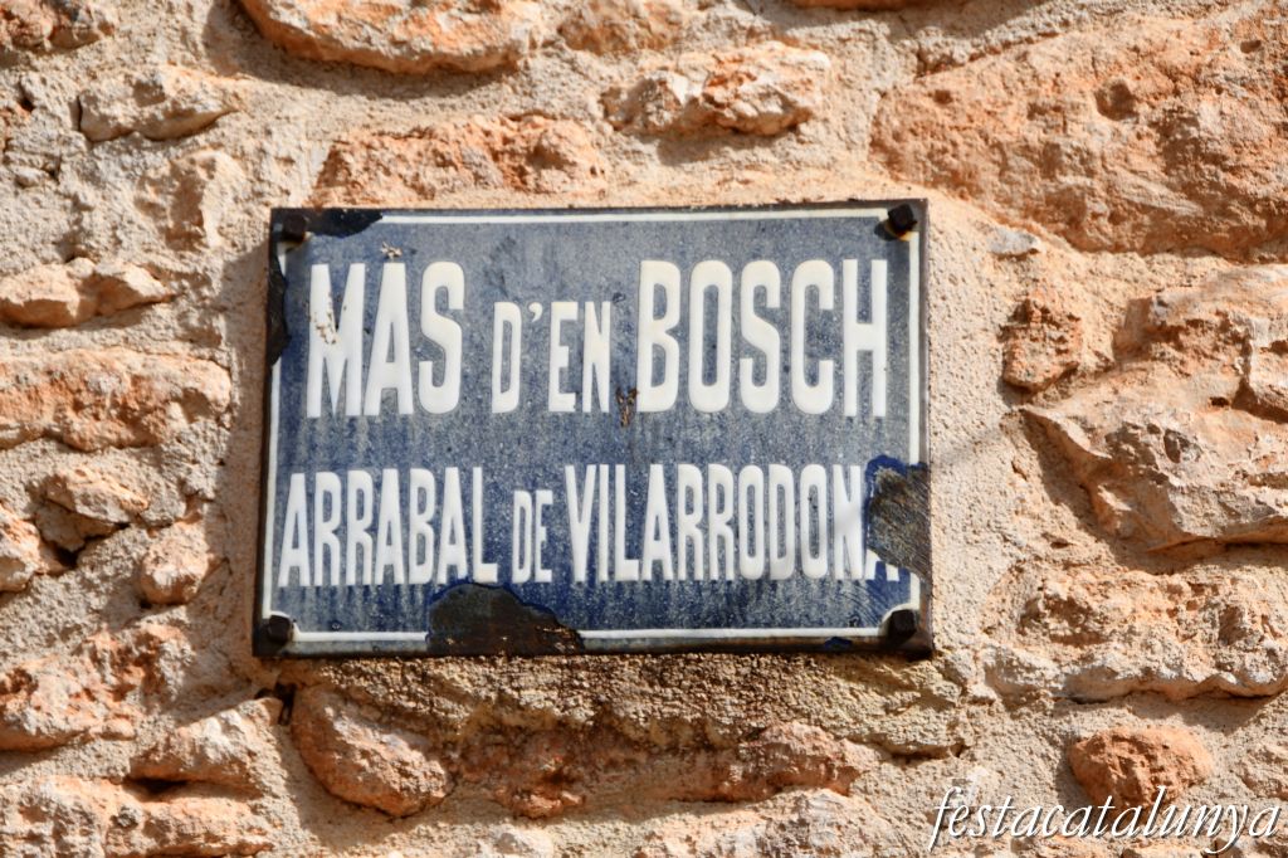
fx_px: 6223
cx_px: 644
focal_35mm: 174
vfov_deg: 7.9
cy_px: 429
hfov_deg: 11.8
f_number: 9
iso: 100
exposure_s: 1/320
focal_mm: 116
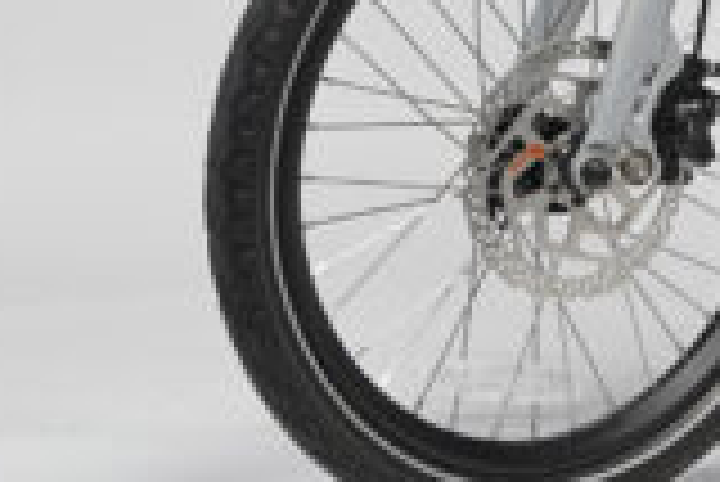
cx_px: 1138
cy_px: -338
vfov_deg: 6.9
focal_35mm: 195
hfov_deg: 10.1
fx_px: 3903
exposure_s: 1/125
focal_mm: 35
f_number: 7.1
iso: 1000
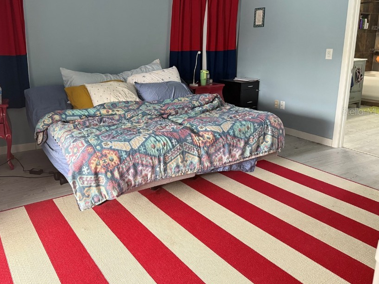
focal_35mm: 30
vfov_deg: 46.5
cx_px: 149
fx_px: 328
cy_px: 111
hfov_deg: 59.4
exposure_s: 1/60
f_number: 1.78
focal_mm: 6.76
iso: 400
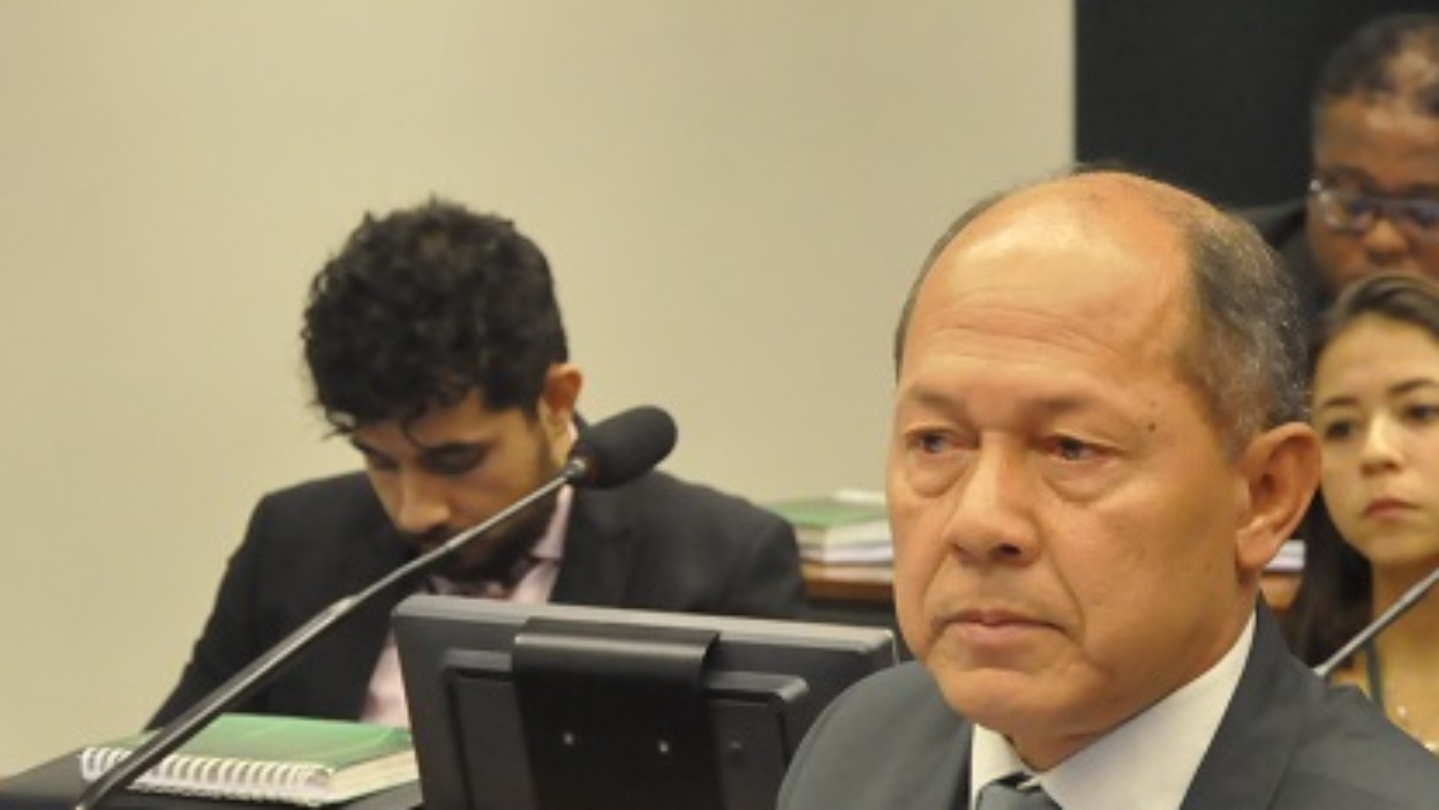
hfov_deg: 11.4
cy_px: 798
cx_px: 896
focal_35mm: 189
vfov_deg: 6.4
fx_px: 7212
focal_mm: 70
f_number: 5.3
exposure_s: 1/125
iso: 3200
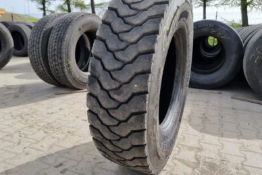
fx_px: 218
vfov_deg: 43.6
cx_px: 122
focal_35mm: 30
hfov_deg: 61.8
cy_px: 83
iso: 50
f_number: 1.8
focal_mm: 5.4
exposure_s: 1/1616
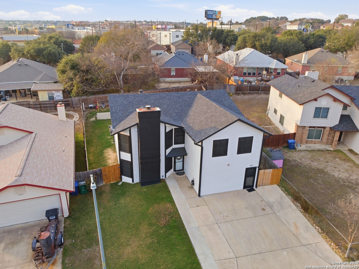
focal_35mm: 24
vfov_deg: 56.8
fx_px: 249
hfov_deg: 71.6
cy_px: 134
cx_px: 180
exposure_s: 1/368
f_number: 2.8
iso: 110
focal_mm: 4.5
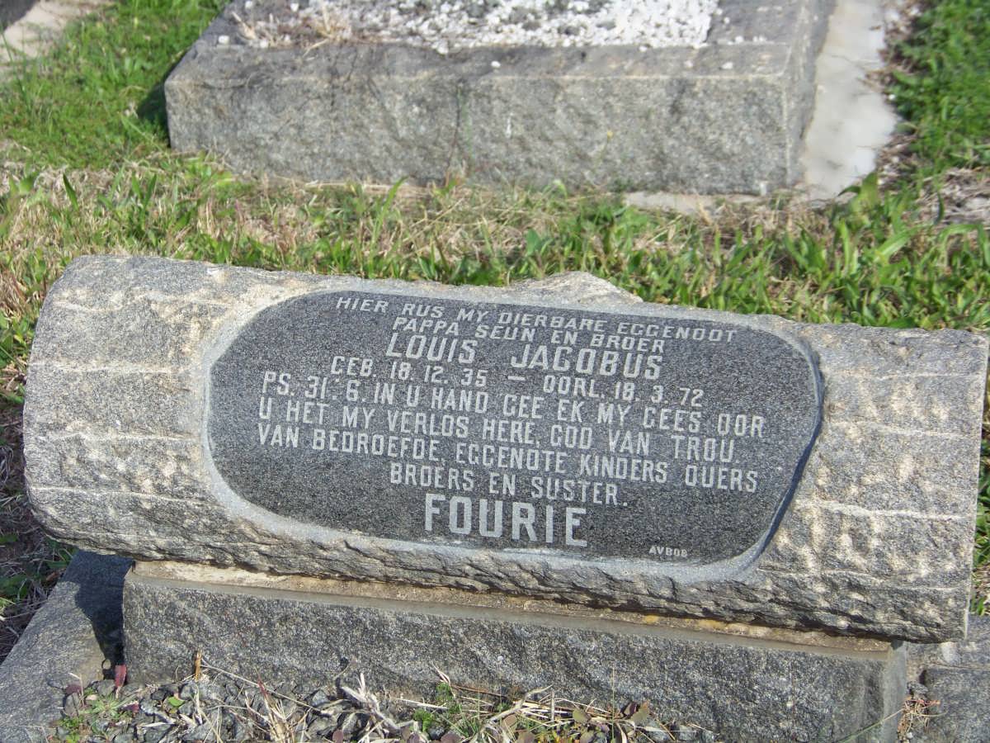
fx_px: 2746
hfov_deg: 20.4
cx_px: 495
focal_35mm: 96
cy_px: 372
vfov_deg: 15.4
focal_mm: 16.2
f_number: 3.2
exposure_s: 1/500
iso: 64
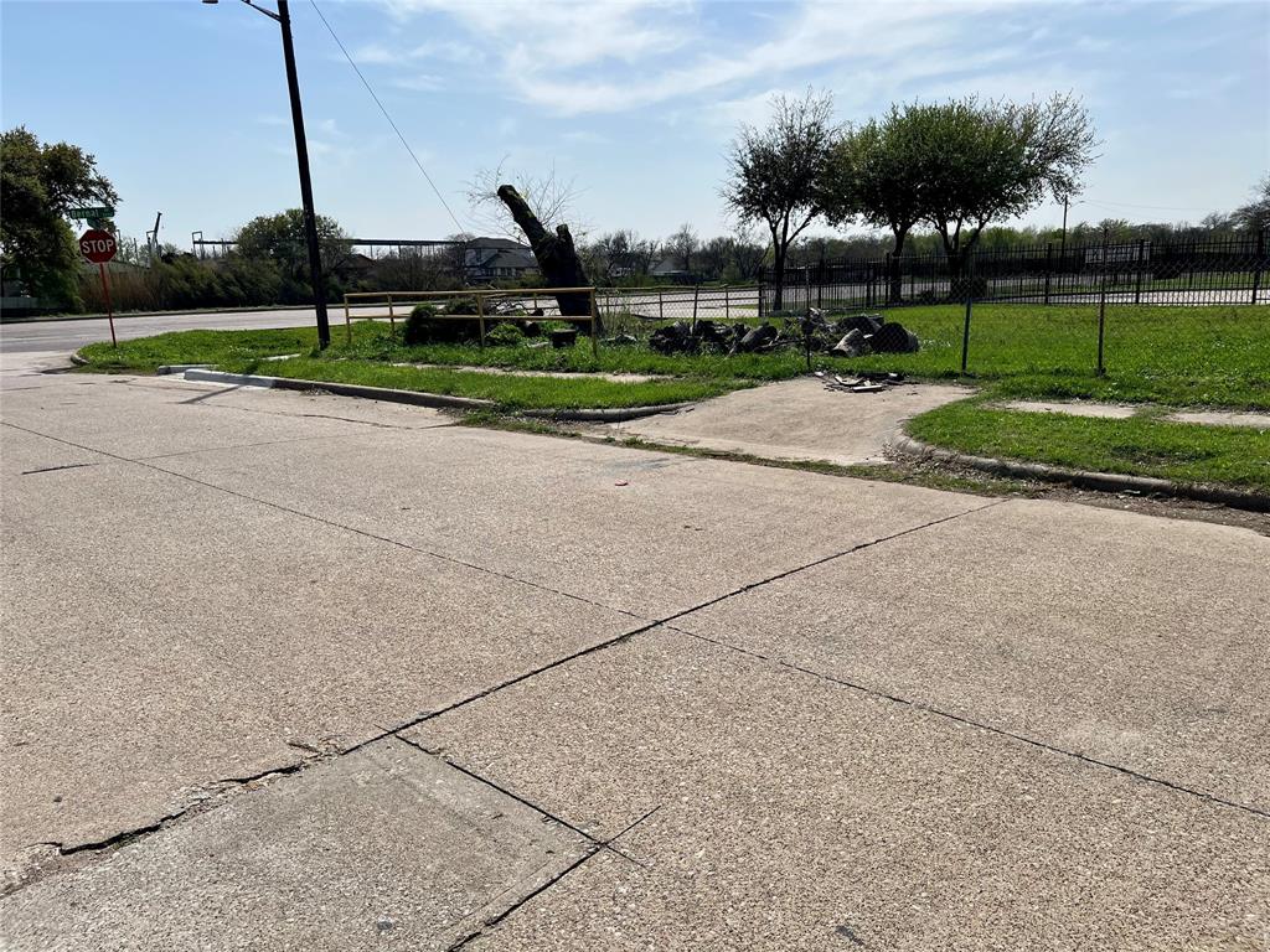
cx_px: 635
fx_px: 954
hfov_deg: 67.3
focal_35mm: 26
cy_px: 476
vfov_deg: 53.1
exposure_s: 1/6579
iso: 50
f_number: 1.5
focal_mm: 5.7
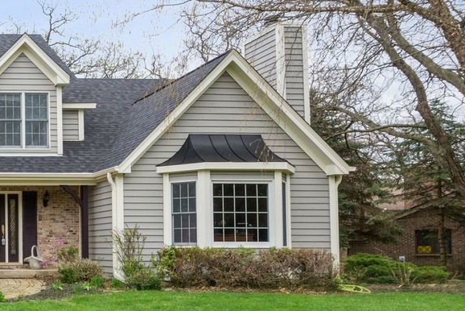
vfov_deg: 31.5
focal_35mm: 42
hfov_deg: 35.4
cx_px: -106
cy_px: 224
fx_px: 543
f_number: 10
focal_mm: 15
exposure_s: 1/60
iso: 200
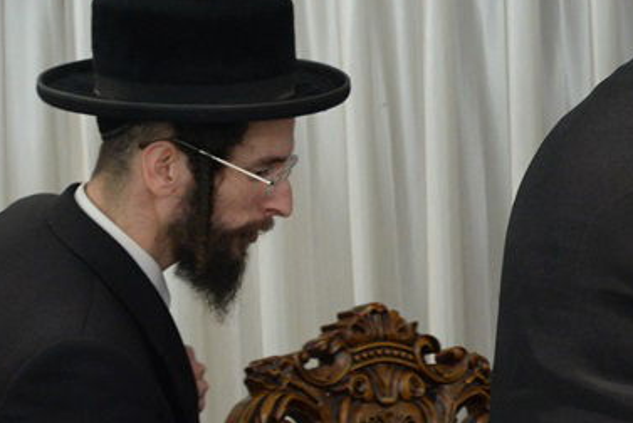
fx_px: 7461
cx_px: 1054
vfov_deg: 3.2
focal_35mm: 424
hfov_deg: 4.8
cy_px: 213
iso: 2500
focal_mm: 125
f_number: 6.3
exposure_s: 1/80
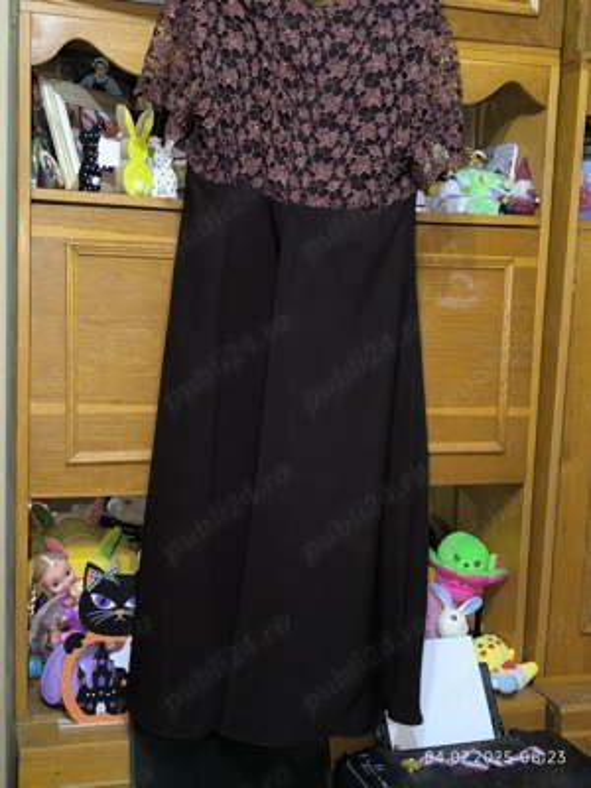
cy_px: 394
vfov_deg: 41.2
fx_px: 1047
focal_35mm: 46
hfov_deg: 31.5
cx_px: 296
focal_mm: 6.14
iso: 2000
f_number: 1.65
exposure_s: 1/25
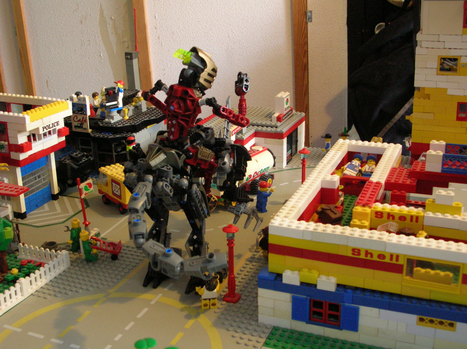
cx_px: 234
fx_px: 607
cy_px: 174
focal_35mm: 45
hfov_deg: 42.1
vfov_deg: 32.1
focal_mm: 7.5
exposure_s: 1/5.2
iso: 200
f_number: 3.1
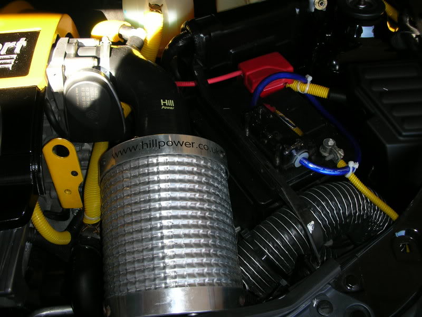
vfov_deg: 40.7
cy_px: 158
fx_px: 427
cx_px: 211
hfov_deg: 52.6
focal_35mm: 35
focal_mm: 5.8
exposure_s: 1/60.1
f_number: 3
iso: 50
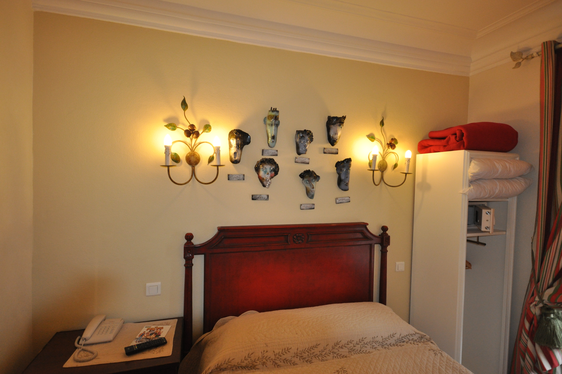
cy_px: 187
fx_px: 281
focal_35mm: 18
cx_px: 281
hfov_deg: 90.1
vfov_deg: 67.2
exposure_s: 1/80
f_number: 4.5
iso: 800
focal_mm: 12
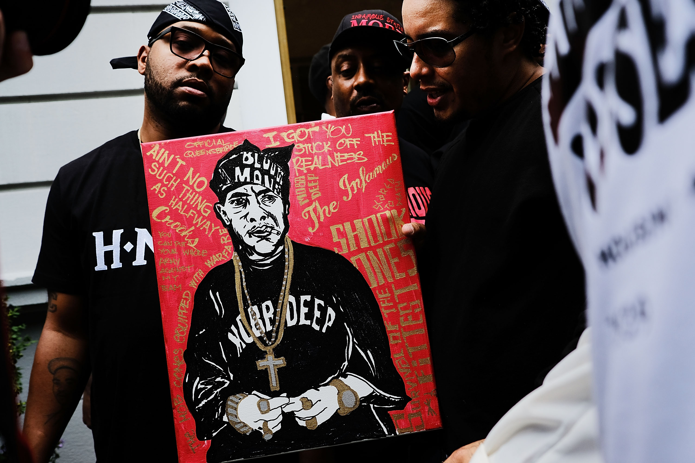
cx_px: 348
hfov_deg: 54.4
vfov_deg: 37.9
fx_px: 676
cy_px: 232
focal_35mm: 35
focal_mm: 23
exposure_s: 1/750
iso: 400
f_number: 4
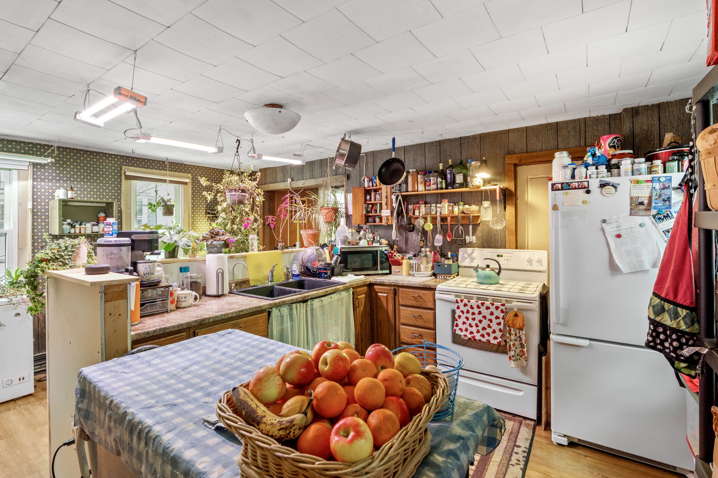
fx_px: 319
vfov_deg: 73.7
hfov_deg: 96.7
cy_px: 239
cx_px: 359
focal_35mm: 16
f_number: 8
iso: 640
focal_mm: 16
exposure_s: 1/4
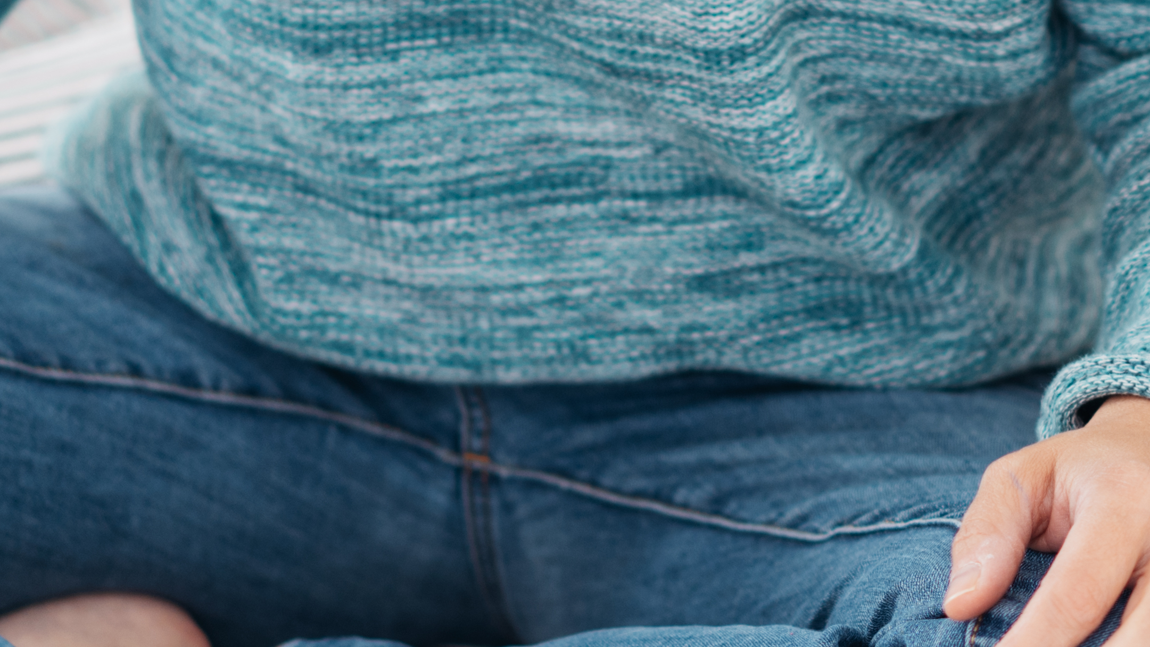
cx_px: 1036
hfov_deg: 10.1
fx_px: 6465
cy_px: -495
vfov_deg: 5.6
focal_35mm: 212
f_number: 2.2
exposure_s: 1/125
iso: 125
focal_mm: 55
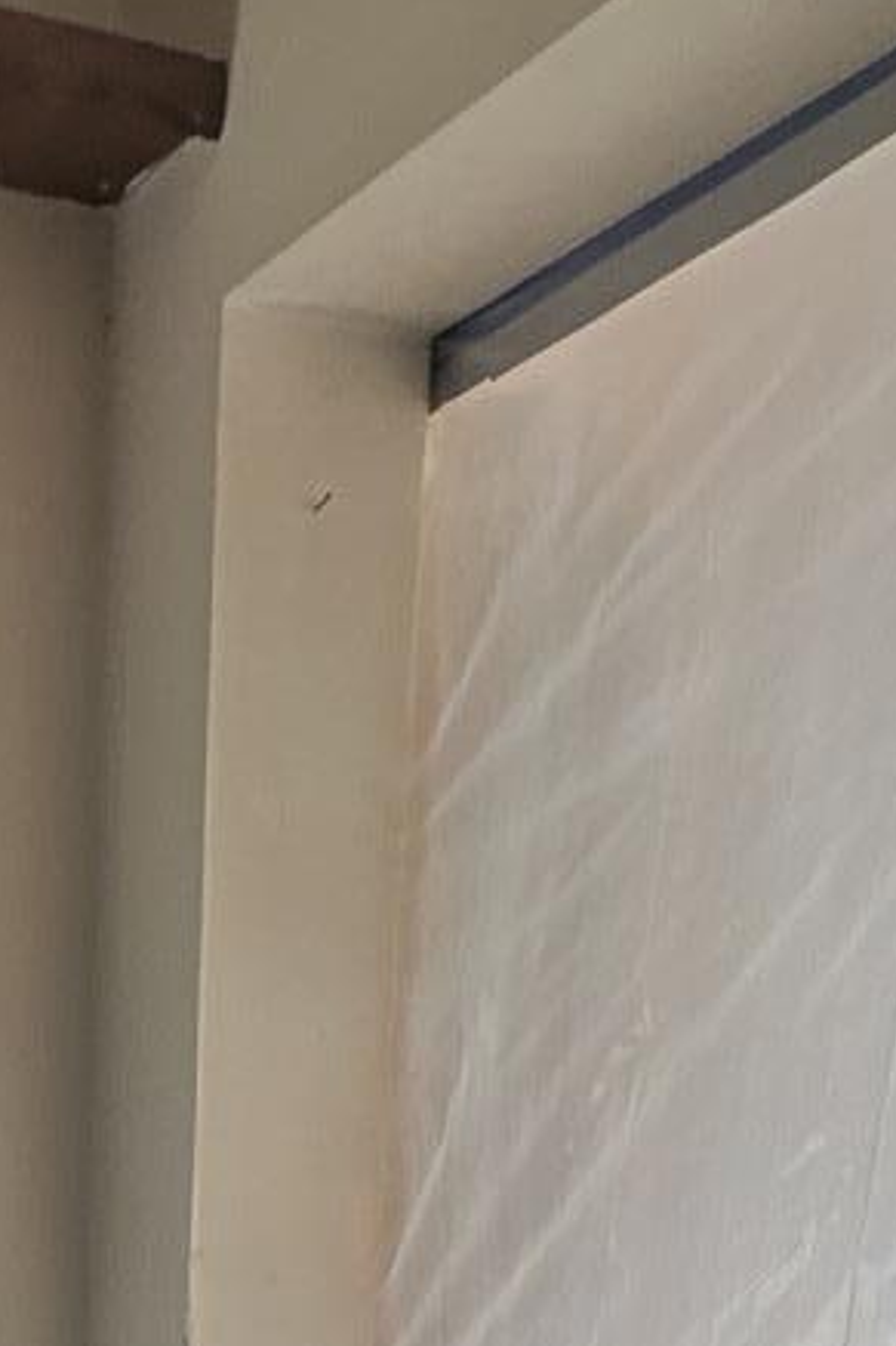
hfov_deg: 20.2
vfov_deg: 21.9
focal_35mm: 64
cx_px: -117
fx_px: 2391
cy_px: 2329
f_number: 2.2
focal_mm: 2.22
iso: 50
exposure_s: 1/99
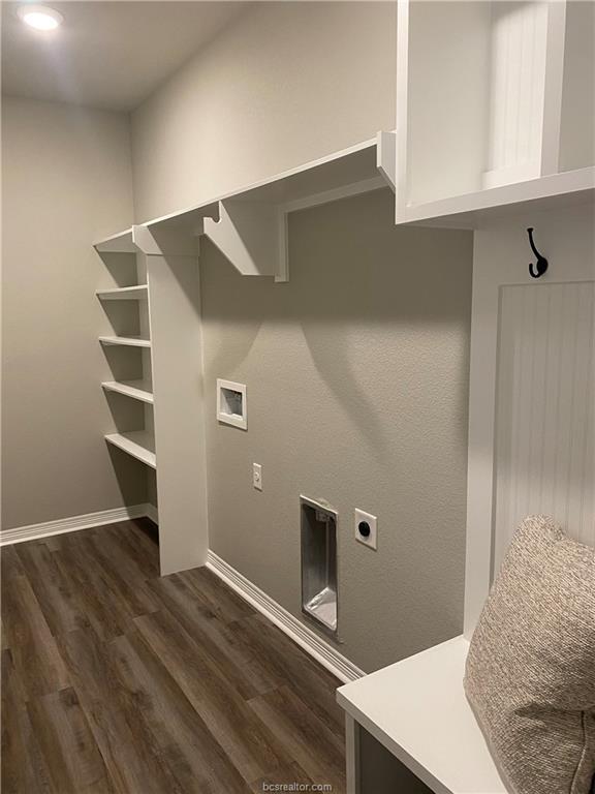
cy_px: 397
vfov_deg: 67.3
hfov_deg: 53.1
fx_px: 596
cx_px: 298
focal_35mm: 26
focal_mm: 4.25
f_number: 1.8
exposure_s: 1/60
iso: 160
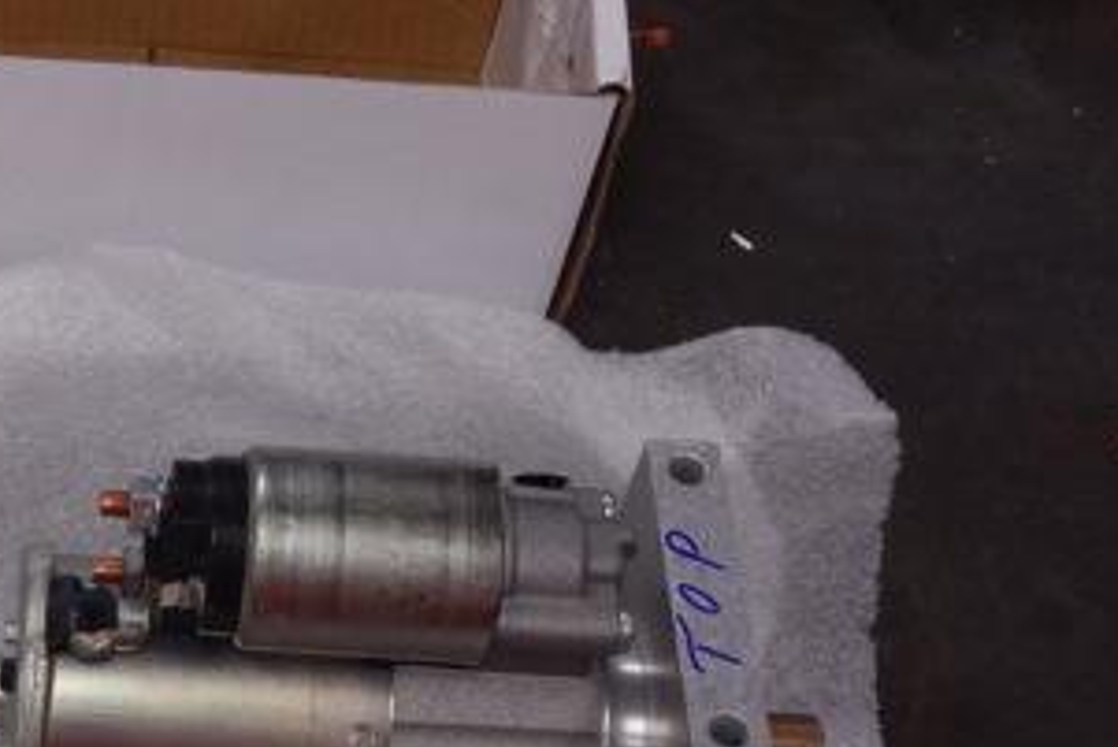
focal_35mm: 73
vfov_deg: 18.6
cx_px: -56
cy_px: 524
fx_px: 2268
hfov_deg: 26.0
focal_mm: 5.9
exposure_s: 1/30
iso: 125
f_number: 3.9
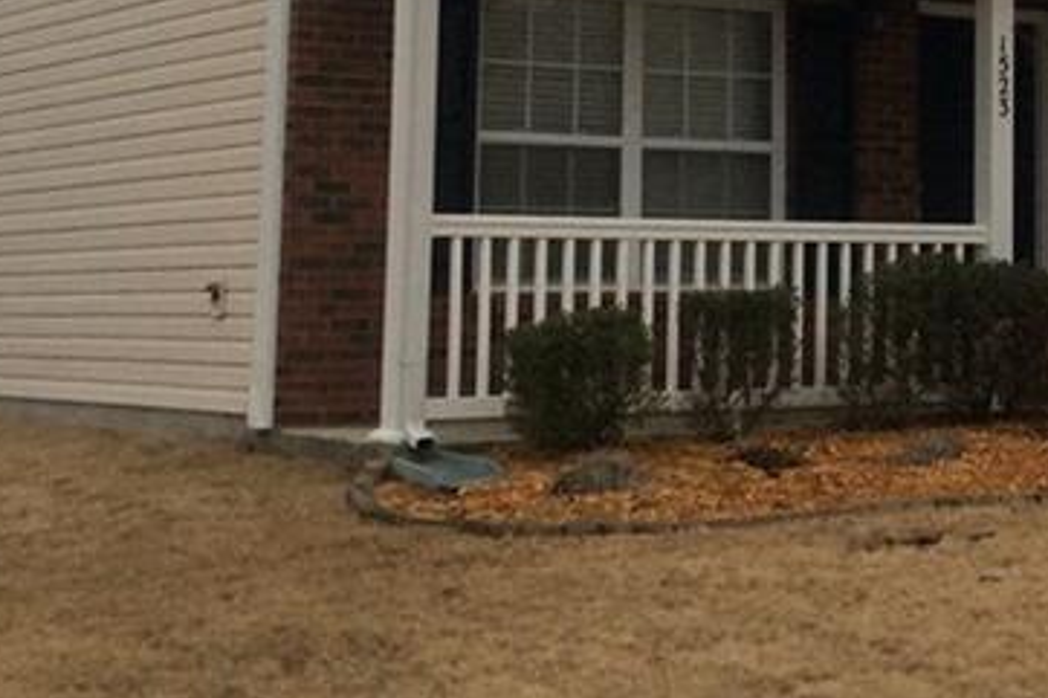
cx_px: 1022
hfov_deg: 21.0
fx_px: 2735
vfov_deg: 14.3
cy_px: -41
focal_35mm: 94
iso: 40
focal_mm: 3.3
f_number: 2.4
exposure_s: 1/120
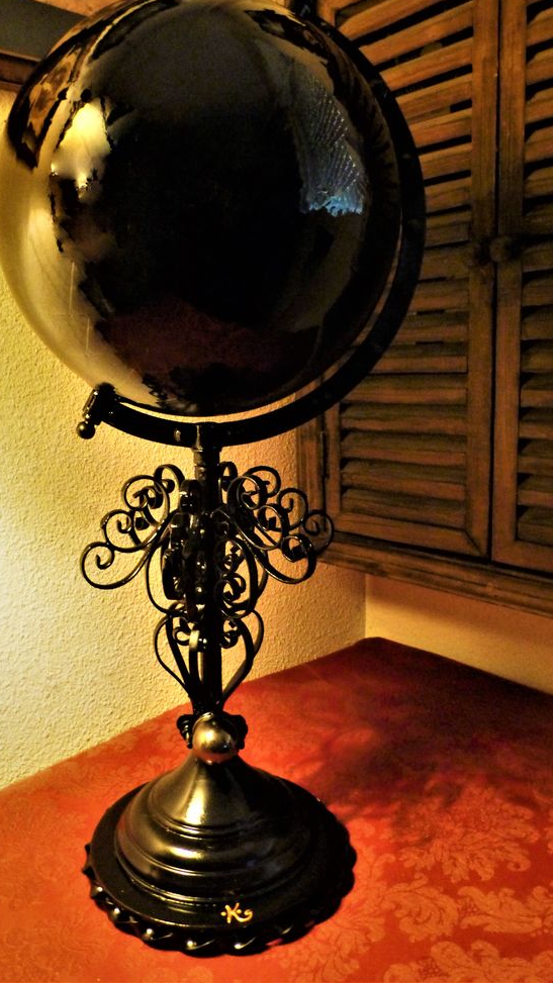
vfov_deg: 67.9
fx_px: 730
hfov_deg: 41.3
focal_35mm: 28
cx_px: 220
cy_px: 479
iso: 400
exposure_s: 1/6
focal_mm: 4.5
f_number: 2.8
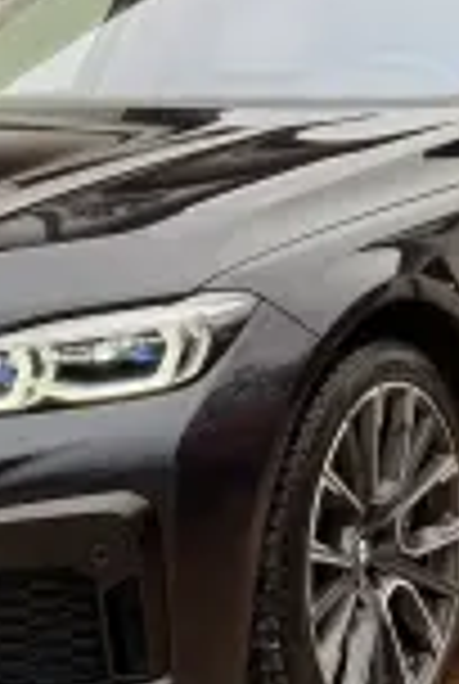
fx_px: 2246
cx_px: 144
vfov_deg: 17.3
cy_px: 342
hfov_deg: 11.7
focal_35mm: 118
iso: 80
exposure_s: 1/503
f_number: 1.78
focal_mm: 6.76
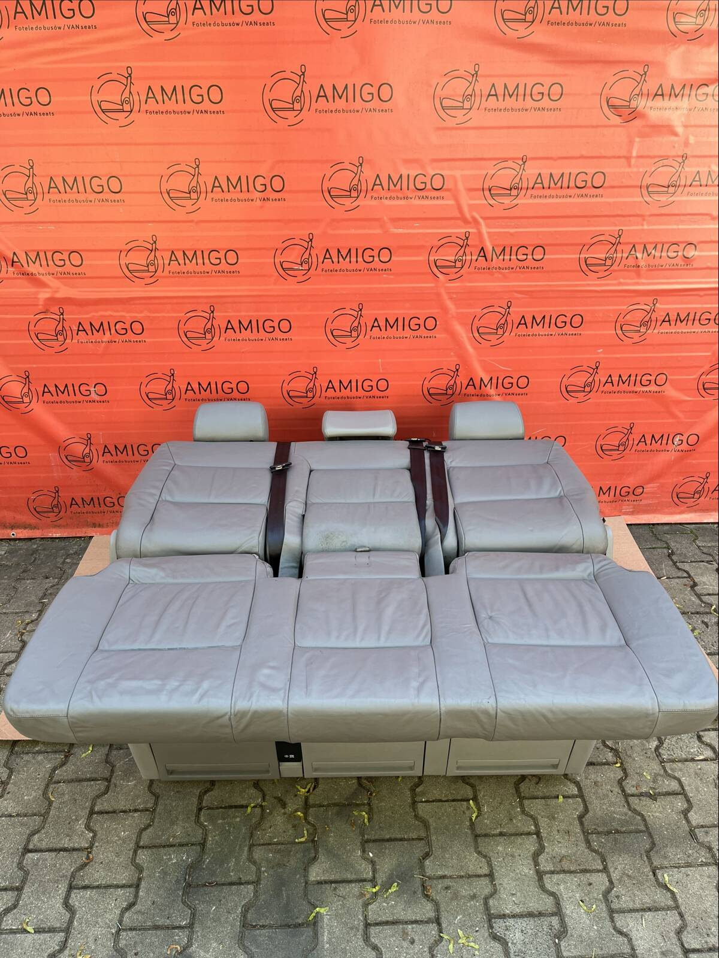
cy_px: 479
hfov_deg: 53.1
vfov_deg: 67.3
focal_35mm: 26
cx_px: 360
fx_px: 720
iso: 32
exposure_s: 1/122
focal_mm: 5.1
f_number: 1.6
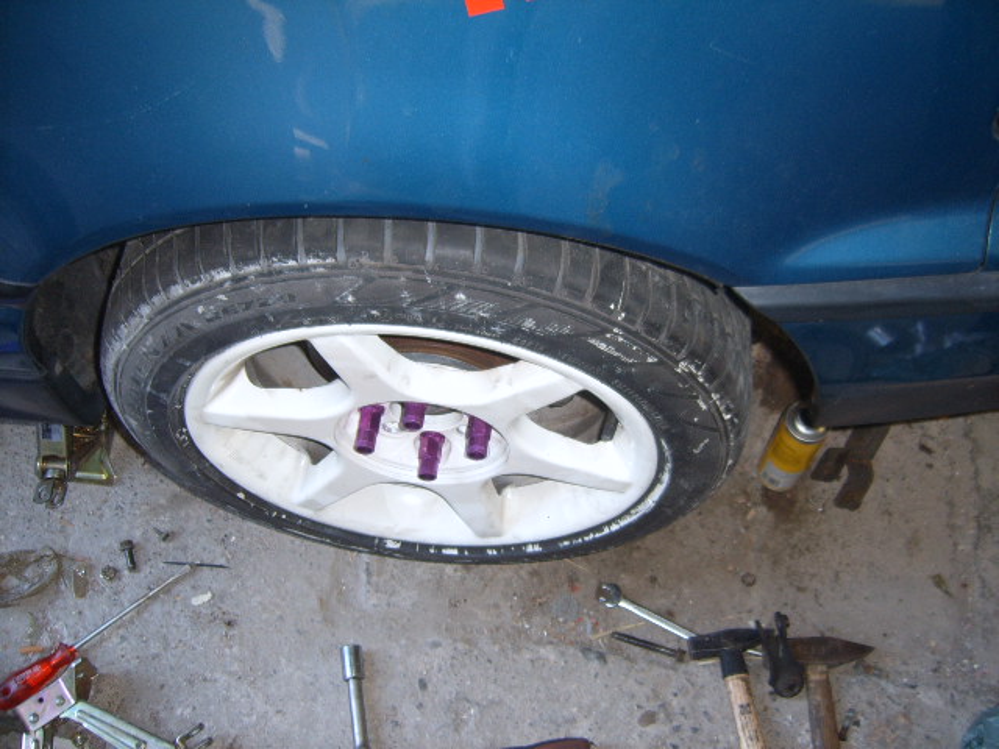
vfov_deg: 40.7
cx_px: 500
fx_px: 1010
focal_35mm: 35
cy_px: 374
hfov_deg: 52.6
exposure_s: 1/30
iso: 69
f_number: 2.8
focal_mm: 5.8
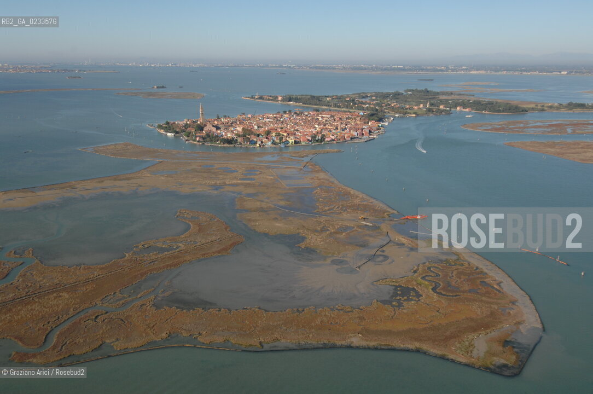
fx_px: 592
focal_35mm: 36
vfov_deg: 36.8
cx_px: 296
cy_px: 197
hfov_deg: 53.2
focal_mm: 24
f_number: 8
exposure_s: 1/500
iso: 200
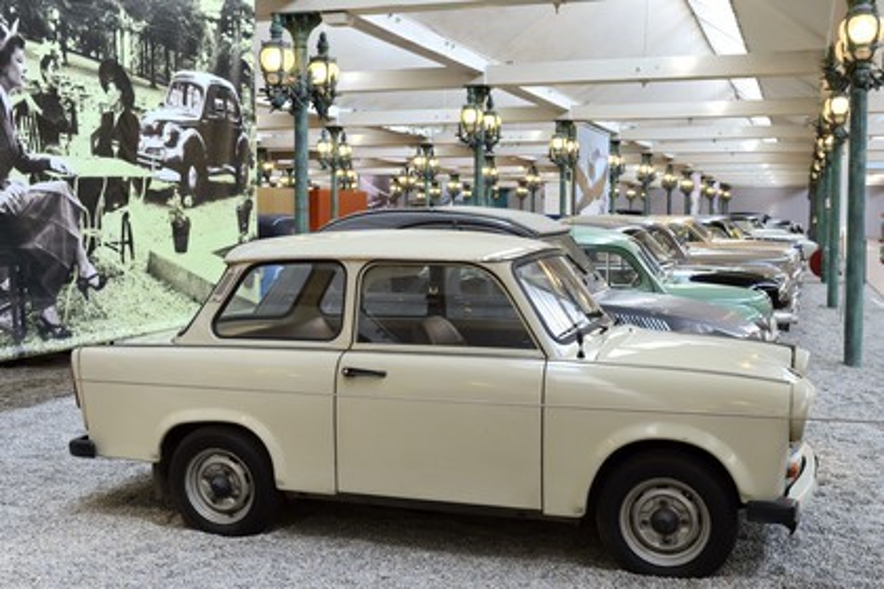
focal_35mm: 42
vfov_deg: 31.9
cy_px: 294
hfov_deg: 46.4
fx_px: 1031
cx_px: 442
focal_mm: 42
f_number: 6.3
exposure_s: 1/60
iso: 800
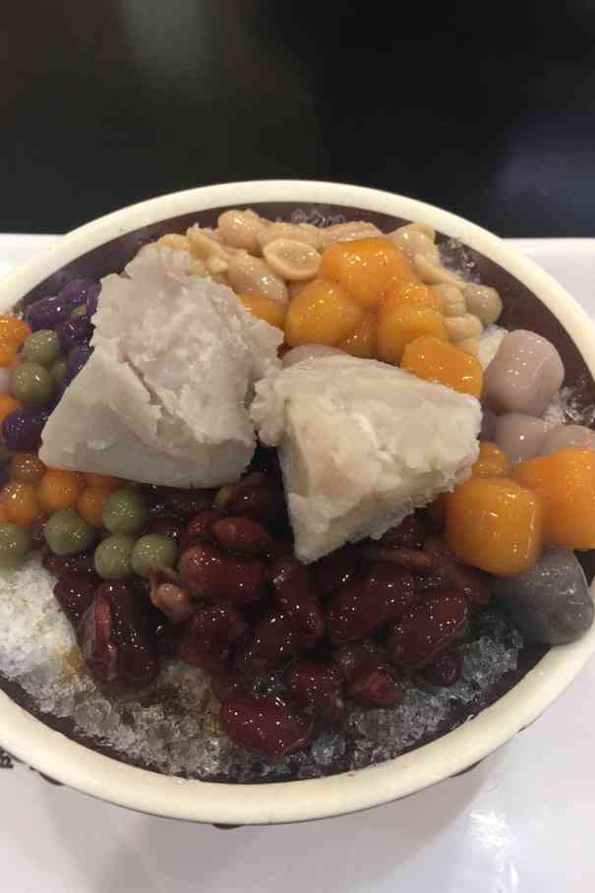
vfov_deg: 60.3
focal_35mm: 31
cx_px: 281
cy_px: 458
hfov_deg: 42.3
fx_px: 769
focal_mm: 4.15
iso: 100
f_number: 2.2
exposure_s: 1/17
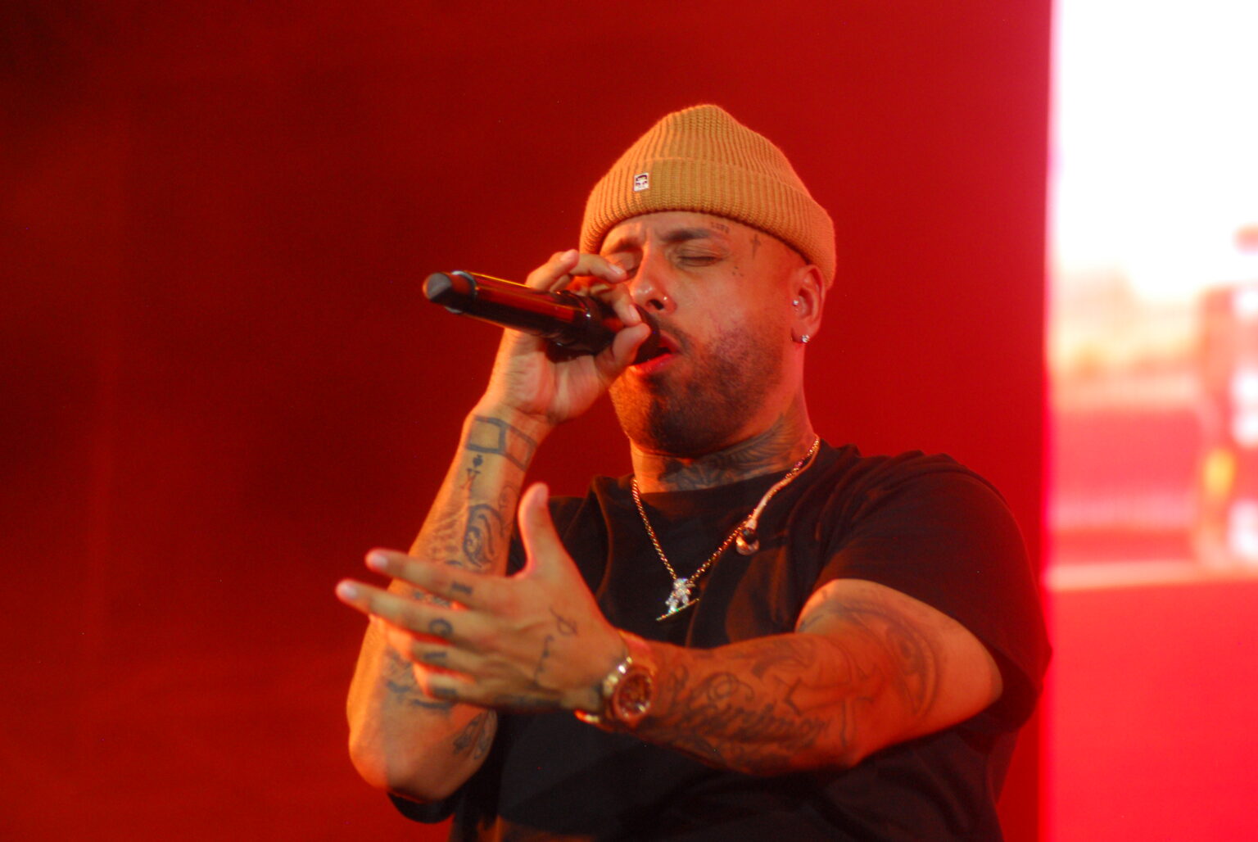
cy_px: 421
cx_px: 629
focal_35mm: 202
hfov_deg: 10.1
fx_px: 7084
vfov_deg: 6.8
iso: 800
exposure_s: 1/100
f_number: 5
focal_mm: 135
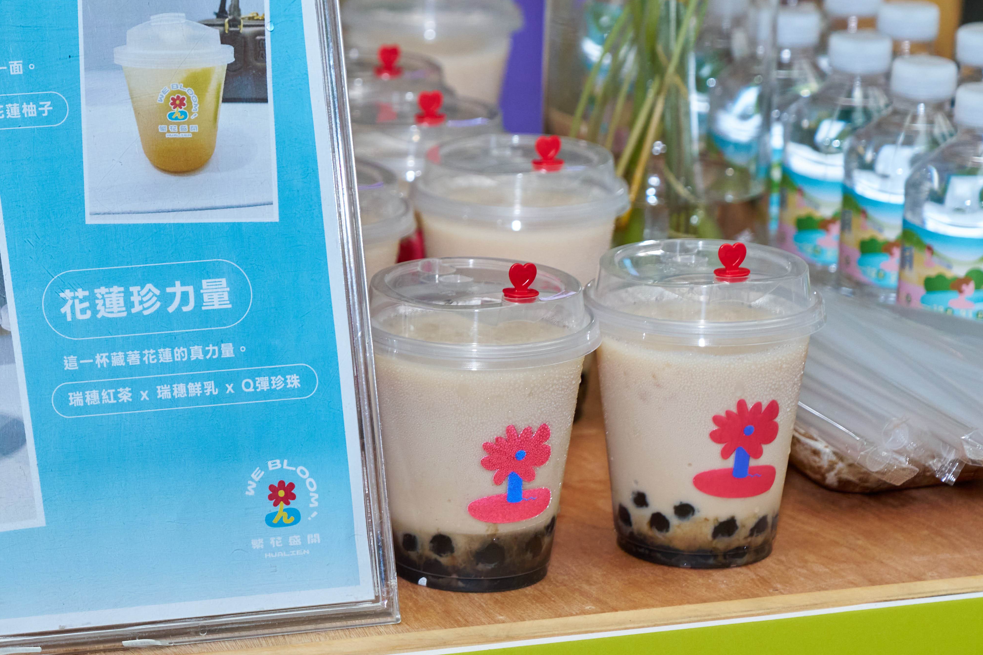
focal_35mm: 157
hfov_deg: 12.8
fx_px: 4287
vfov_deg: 8.7
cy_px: 135
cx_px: -108
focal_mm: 68
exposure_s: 1/200
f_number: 4.5
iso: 640
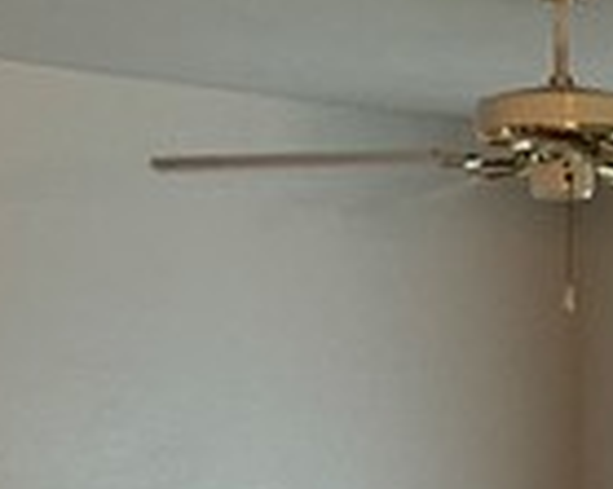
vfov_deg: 7.8
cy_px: 1115
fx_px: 3390
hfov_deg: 10.2
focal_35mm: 187
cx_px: 675
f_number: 1.5
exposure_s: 1/120
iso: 125
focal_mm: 5.7
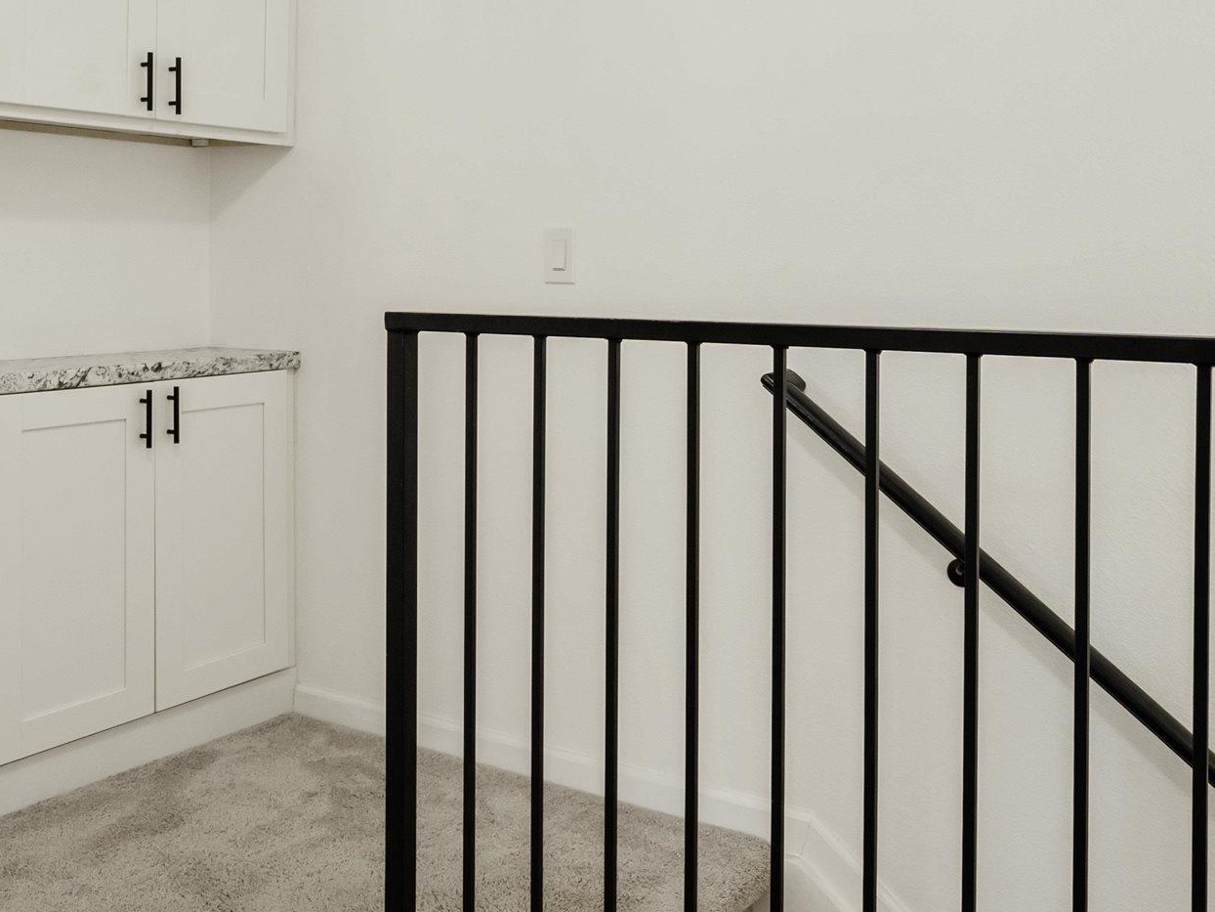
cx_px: 541
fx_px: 1334
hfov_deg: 48.9
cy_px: 272
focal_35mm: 38
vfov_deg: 37.1
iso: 400
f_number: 8
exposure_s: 1/20
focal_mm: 16
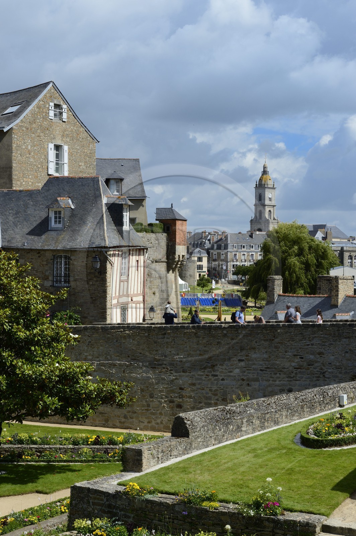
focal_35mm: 70
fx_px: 1040
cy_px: 268
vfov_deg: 28.9
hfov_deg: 19.4
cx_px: 178
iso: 200
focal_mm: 70
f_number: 14
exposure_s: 1/200
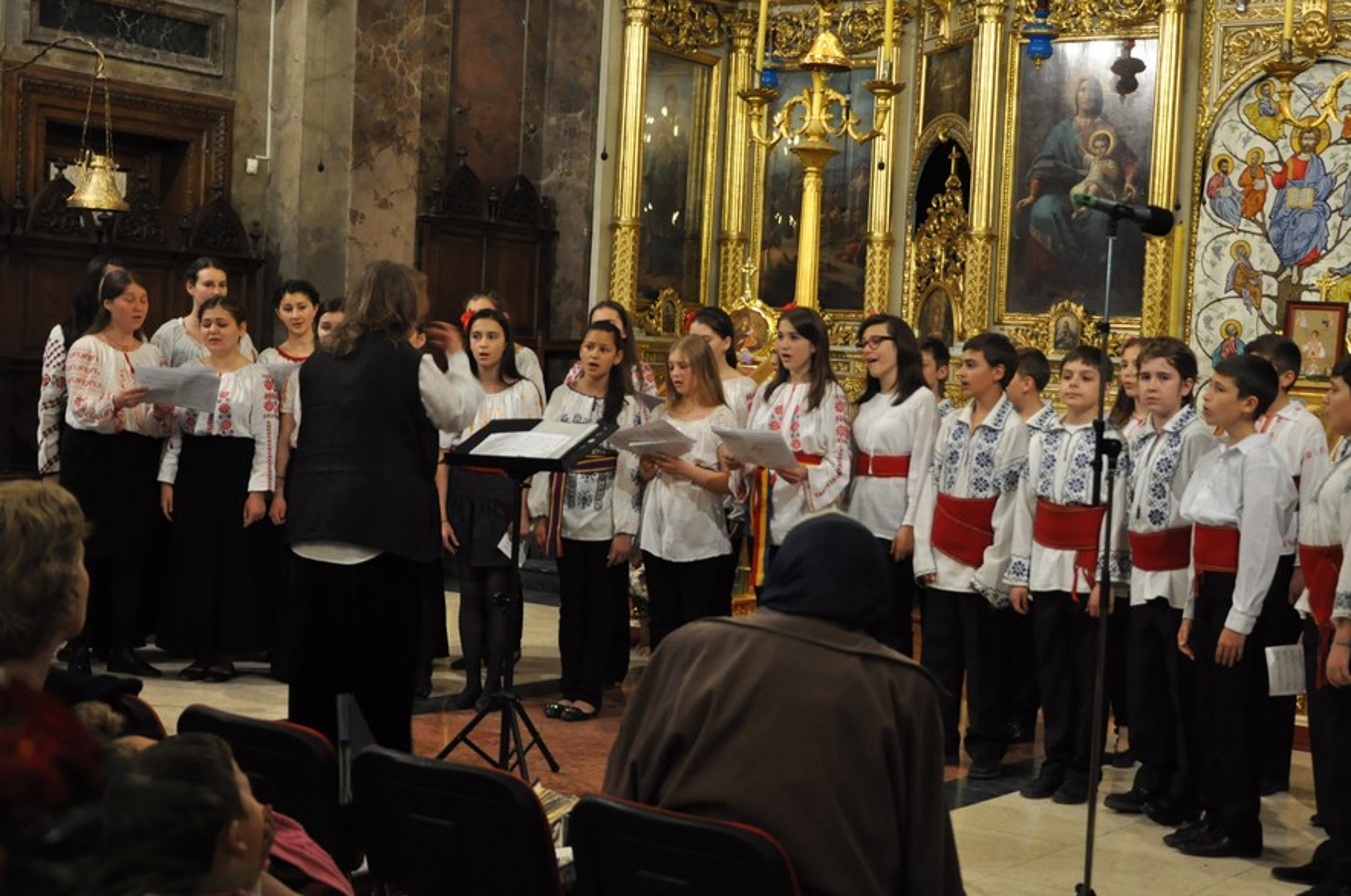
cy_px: 440
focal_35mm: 53
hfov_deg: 37.4
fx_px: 1986
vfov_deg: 25.4
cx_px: 808
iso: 800
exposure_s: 1/25
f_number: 4.5
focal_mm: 26
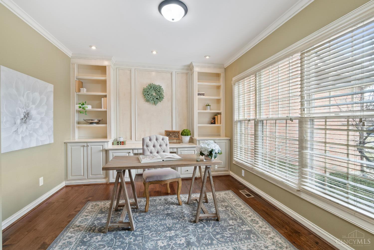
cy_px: 125
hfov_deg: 100.4
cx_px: 187
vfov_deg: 77.3
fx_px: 156
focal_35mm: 15
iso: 400
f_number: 8
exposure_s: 1/5
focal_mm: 10
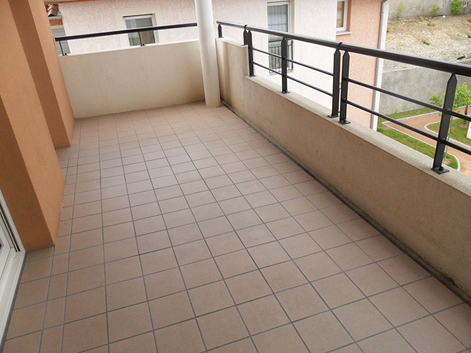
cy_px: 176
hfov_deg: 65.3
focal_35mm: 27
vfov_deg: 51.4
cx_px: 236
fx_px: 367
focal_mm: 4.9
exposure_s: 1/180
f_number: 3.5
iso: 100
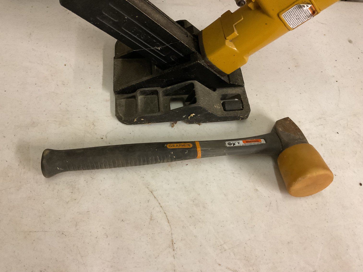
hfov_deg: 61.7
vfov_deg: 48.2
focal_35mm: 29
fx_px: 304
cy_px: 136
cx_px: 182
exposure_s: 1/60
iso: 250
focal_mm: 3
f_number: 1.8
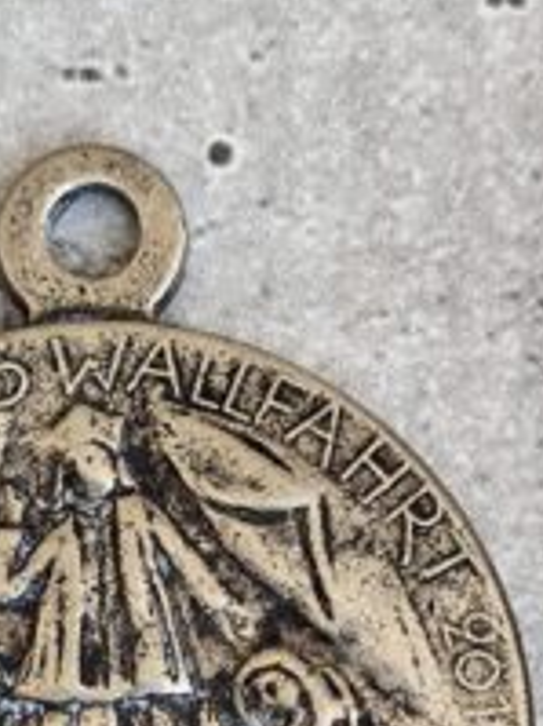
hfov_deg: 7.9
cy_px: 682
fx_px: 3915
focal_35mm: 187
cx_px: 124
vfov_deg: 10.5
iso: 80
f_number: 1.65
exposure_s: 1/100
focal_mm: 6.19
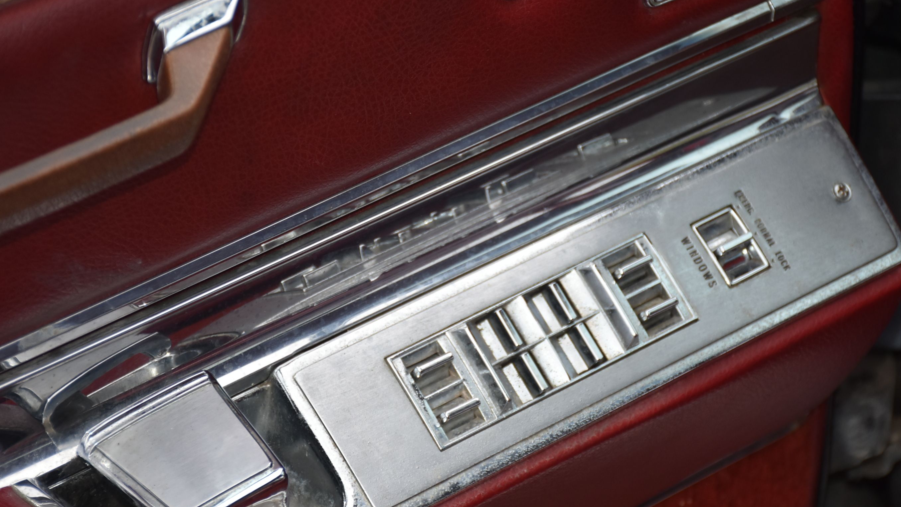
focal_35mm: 139
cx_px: 434
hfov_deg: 15.5
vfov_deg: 8.7
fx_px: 3321
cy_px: 241
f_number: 5.3
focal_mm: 80
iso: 400
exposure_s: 1/60
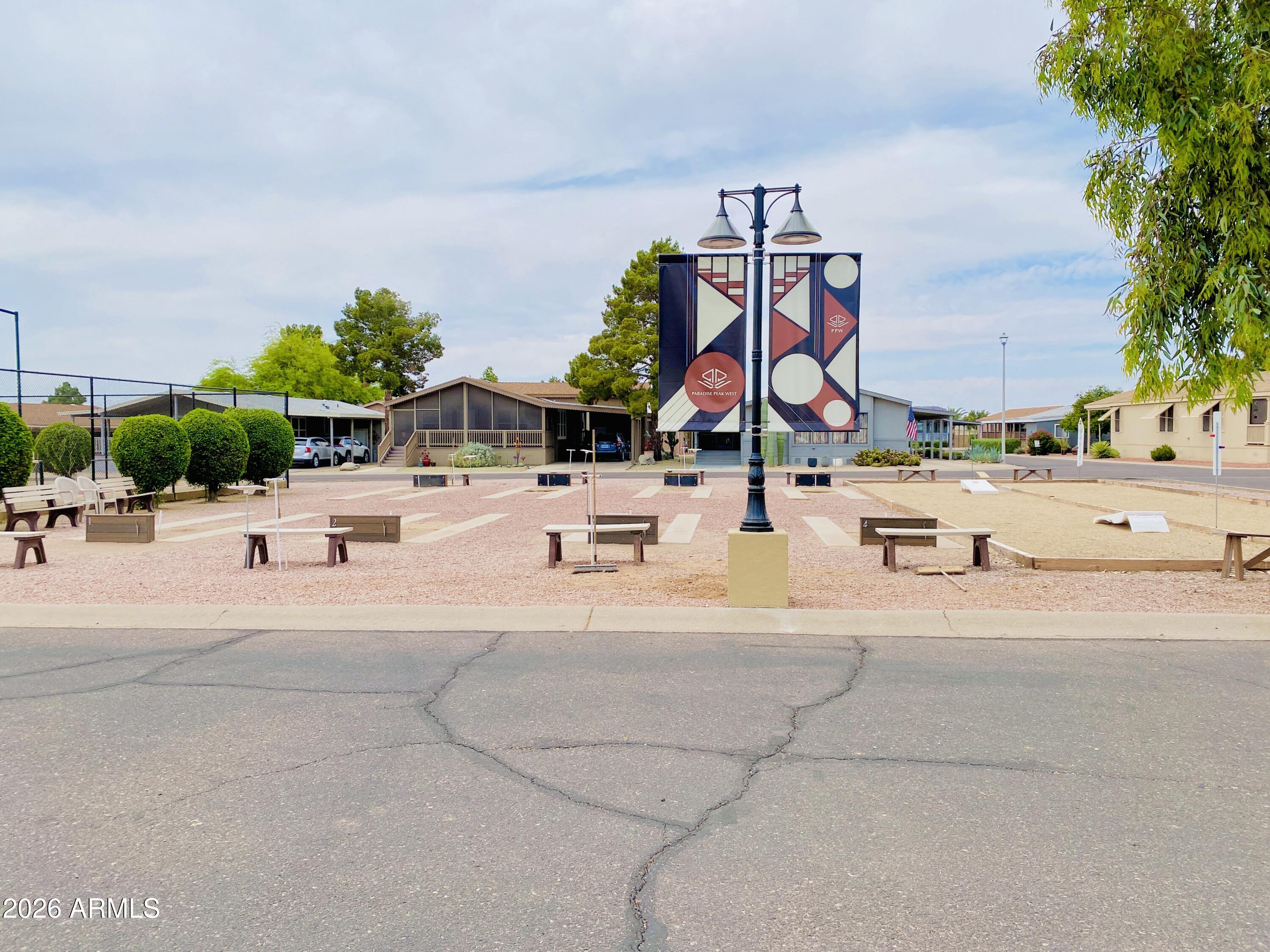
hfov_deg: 67.3
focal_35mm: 26
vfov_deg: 53.1
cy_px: 476
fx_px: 954
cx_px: 635
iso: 32
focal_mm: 4.25
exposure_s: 1/4274
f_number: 1.8
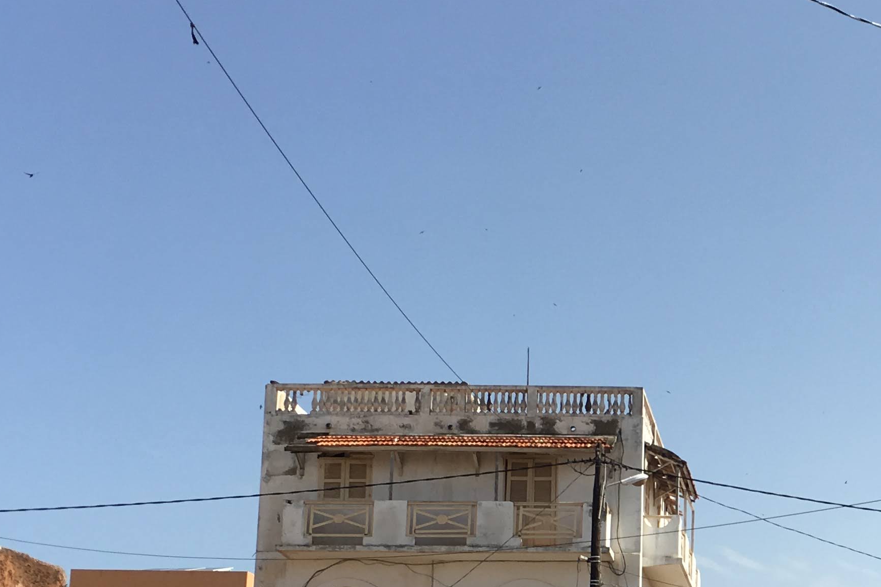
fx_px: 1713
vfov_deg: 19.1
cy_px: 520
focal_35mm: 70
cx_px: 771
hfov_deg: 27.9
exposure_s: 1/1832
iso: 25
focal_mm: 4.15
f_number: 2.2
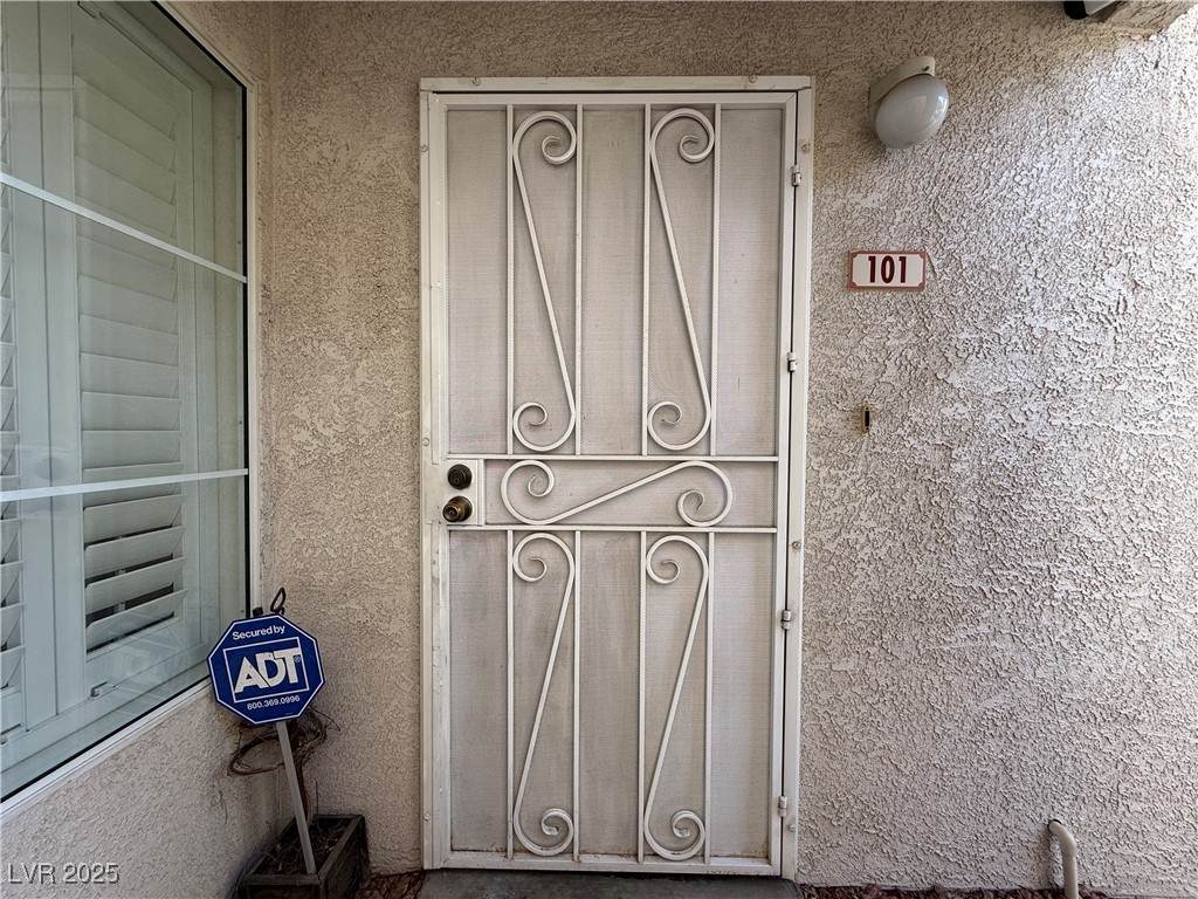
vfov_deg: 85.7
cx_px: 599
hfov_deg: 102.1
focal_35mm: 14
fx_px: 485
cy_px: 450
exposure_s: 1/146
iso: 50
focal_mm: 2.22
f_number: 2.2
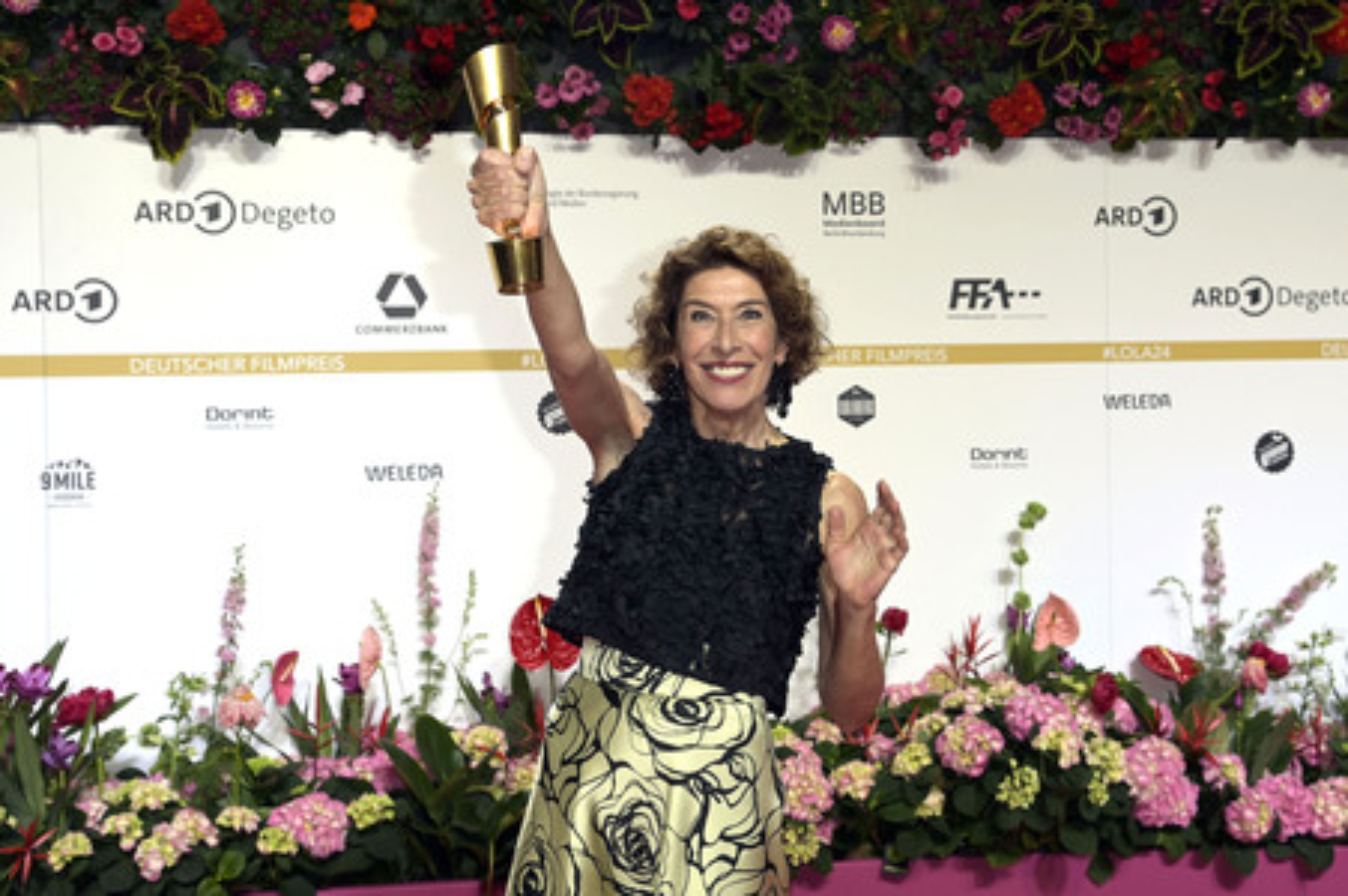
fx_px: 1721
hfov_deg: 42.8
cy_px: 448
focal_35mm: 46
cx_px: 674
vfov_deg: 29.2
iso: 800
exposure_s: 1/250
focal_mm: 46
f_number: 5.6
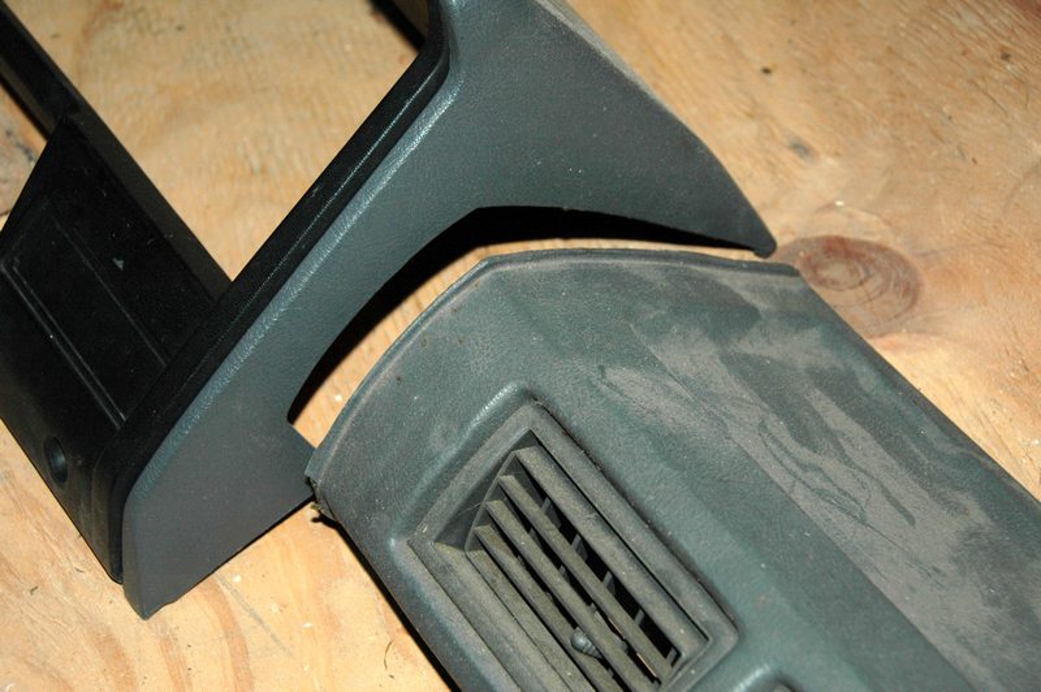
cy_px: 346
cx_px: 520
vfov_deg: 17.5
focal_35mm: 78
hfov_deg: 26.0
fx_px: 2254
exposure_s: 1/60
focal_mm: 52
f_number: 7.1
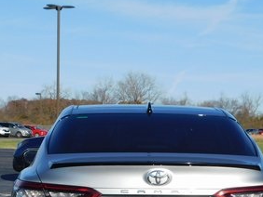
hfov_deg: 19.2
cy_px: 218
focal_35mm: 102
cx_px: 177
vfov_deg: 14.2
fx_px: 776
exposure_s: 1/400
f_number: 7.4
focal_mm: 8
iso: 125
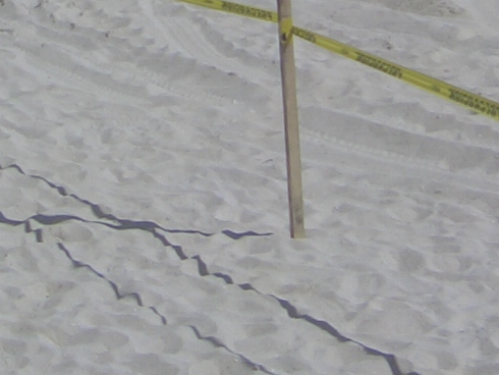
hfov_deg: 12.1
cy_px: -325
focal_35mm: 163
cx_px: 220
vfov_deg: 8.7
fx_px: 2351
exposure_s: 1/2000
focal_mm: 8
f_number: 4.8
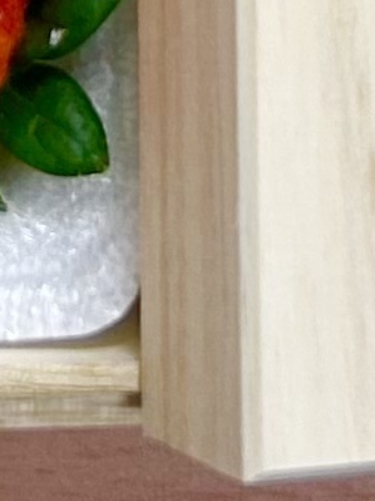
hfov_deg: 5.6
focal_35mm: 263
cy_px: -920
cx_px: -46
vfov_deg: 6.9
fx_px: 3801
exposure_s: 1/50
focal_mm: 5.7
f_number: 1.5
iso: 80
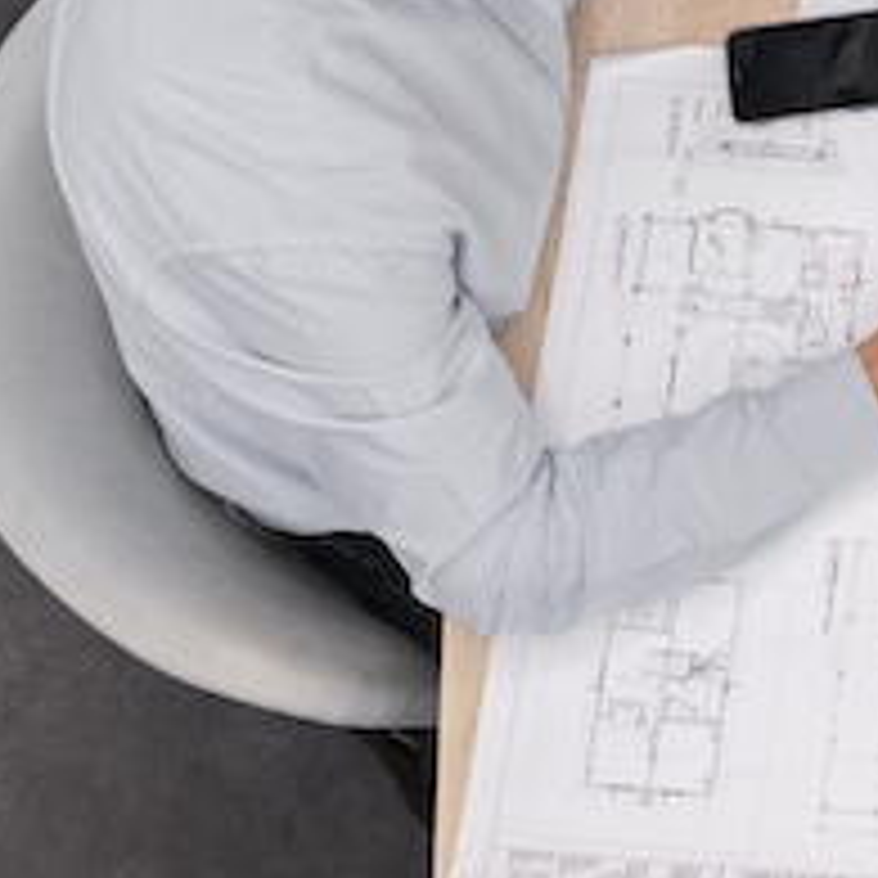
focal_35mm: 101
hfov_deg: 15.5
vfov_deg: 17.1
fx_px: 2898
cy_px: 216
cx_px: 1414
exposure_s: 1/200
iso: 250
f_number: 2.8
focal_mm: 29
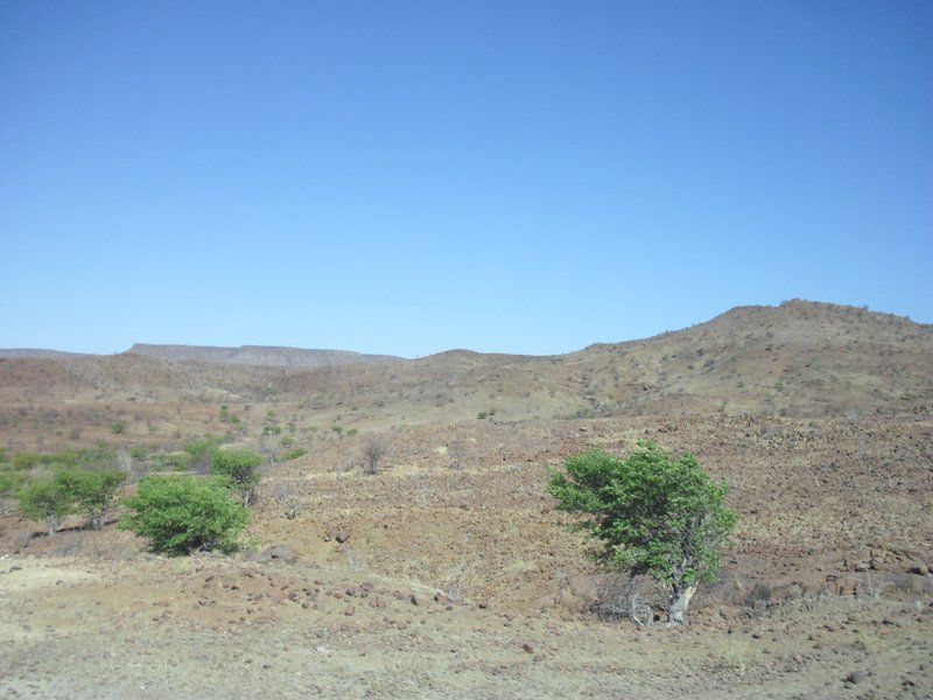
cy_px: 350
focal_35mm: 38
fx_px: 1024
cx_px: 466
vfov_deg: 37.7
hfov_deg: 49.0
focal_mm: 6.2
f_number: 8
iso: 100
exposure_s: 1/250
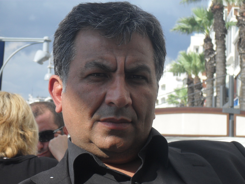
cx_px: 122
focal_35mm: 114
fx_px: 807
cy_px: 92
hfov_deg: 17.3
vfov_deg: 13.0
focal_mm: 18.9
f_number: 5.2
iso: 80
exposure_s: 1/350
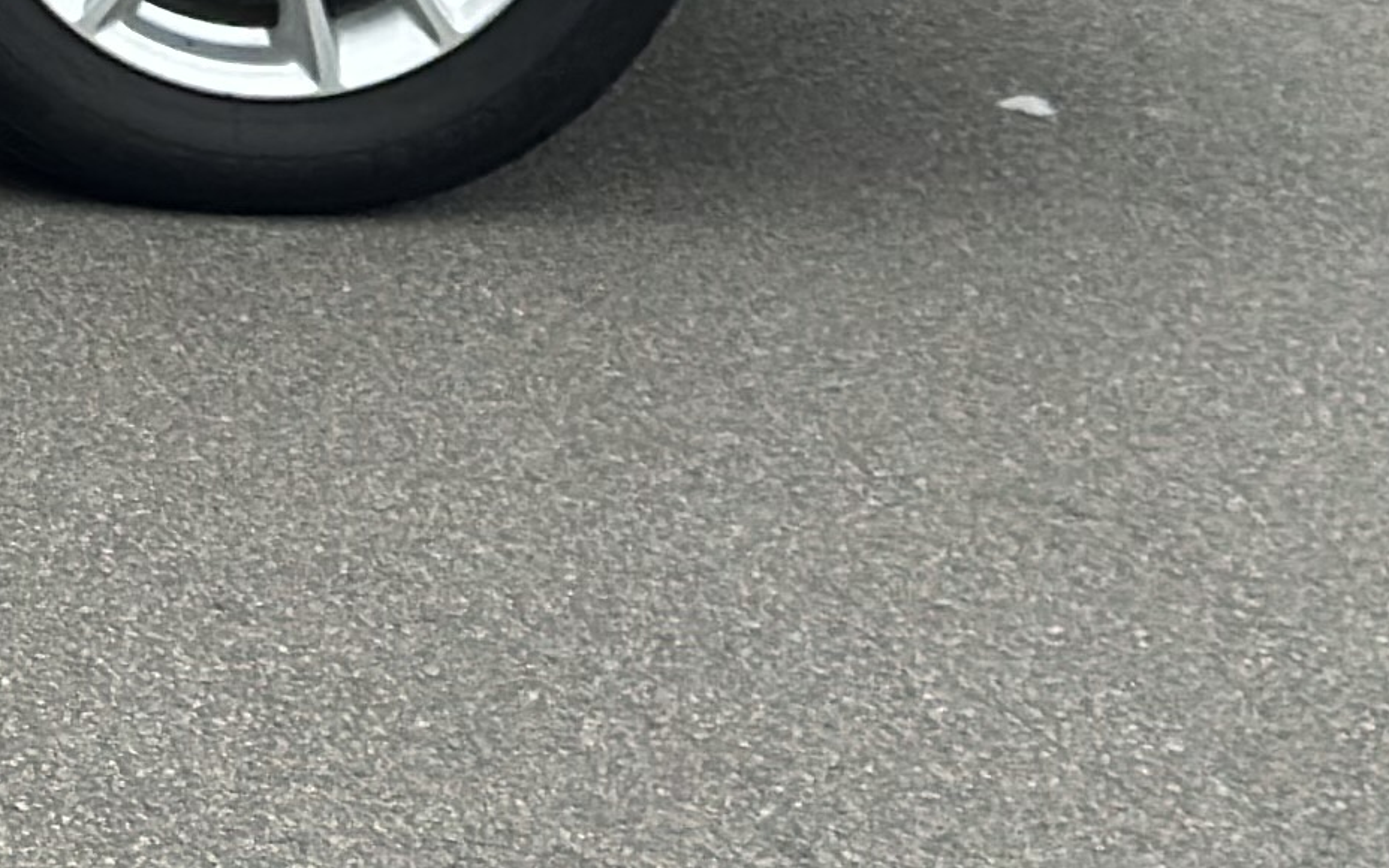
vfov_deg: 5.8
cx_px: -1596
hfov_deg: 8.8
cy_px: -913
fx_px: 8366
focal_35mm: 221
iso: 80
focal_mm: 6.86
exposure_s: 1/224
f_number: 1.78
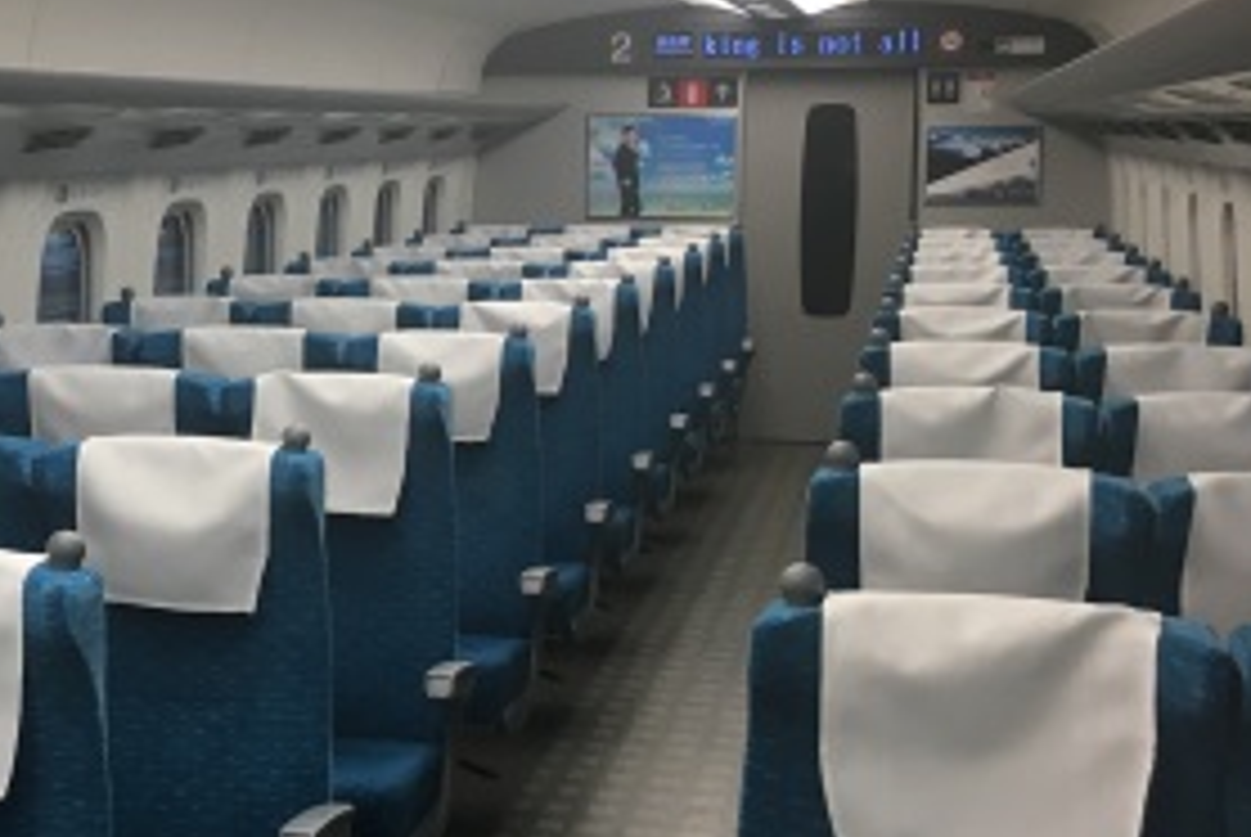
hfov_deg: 49.4
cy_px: 410
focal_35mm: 39
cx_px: 540
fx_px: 1357
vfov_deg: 34.3
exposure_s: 1/30
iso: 32
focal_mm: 4.15
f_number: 2.2
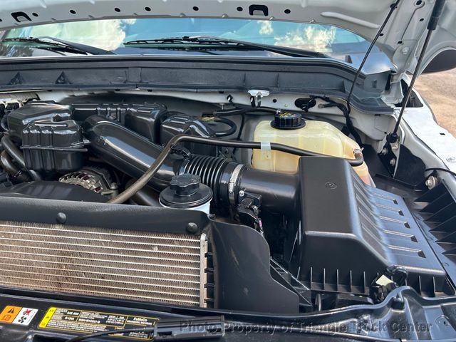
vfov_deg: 53.1
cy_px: 171
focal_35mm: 26
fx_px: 343
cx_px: 228
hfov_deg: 67.3
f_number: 1.5
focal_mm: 5.7
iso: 50
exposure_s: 1/342
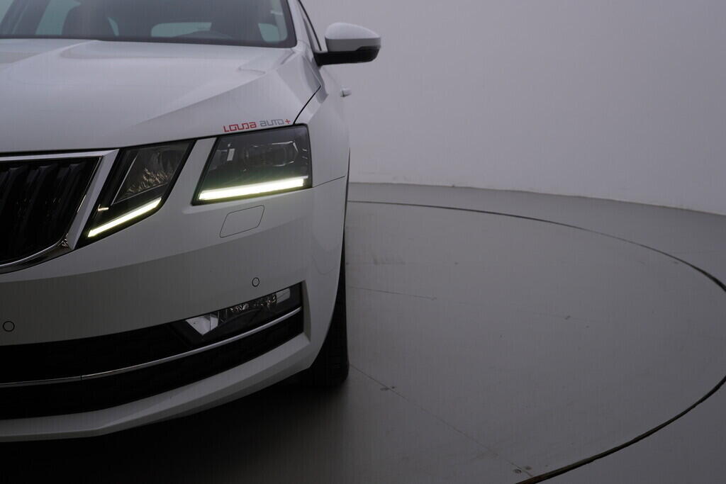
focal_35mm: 36
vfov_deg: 36.9
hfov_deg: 53.1
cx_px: 363
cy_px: 242
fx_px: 726
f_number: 5.6
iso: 125
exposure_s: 1/160
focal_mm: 24
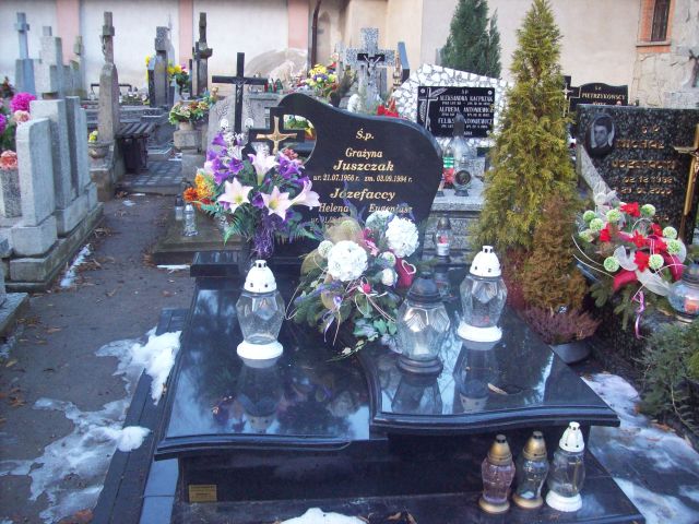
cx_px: 350
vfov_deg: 39.7
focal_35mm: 36
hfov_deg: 51.4
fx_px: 727
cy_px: 262
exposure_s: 1/100
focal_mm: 6
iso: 200
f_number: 2.7
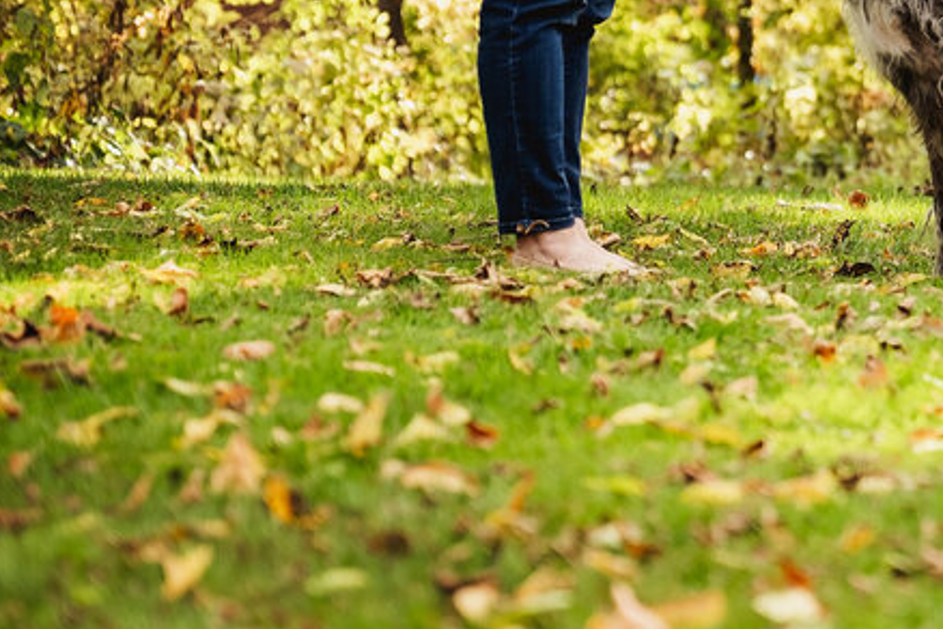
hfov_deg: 10.5
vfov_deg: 7.1
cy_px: -177
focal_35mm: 192
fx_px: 5029
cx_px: 1107
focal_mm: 70
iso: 320
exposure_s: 1/640
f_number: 3.2
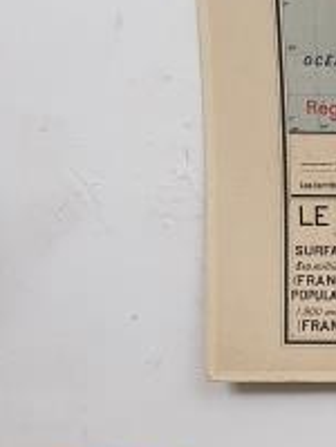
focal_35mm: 133
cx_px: 840
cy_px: 257
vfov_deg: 14.8
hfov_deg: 9.7
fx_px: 1721
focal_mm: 4.3
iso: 320
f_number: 2.4
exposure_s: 1/33
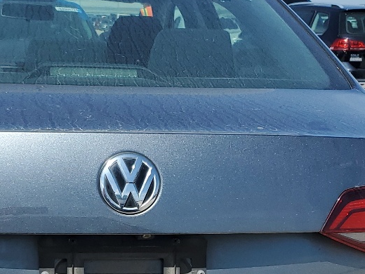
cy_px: 257
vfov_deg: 18.1
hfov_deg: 24.1
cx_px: 89
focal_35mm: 80
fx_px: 844
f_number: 1.5
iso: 50
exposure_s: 1/5000
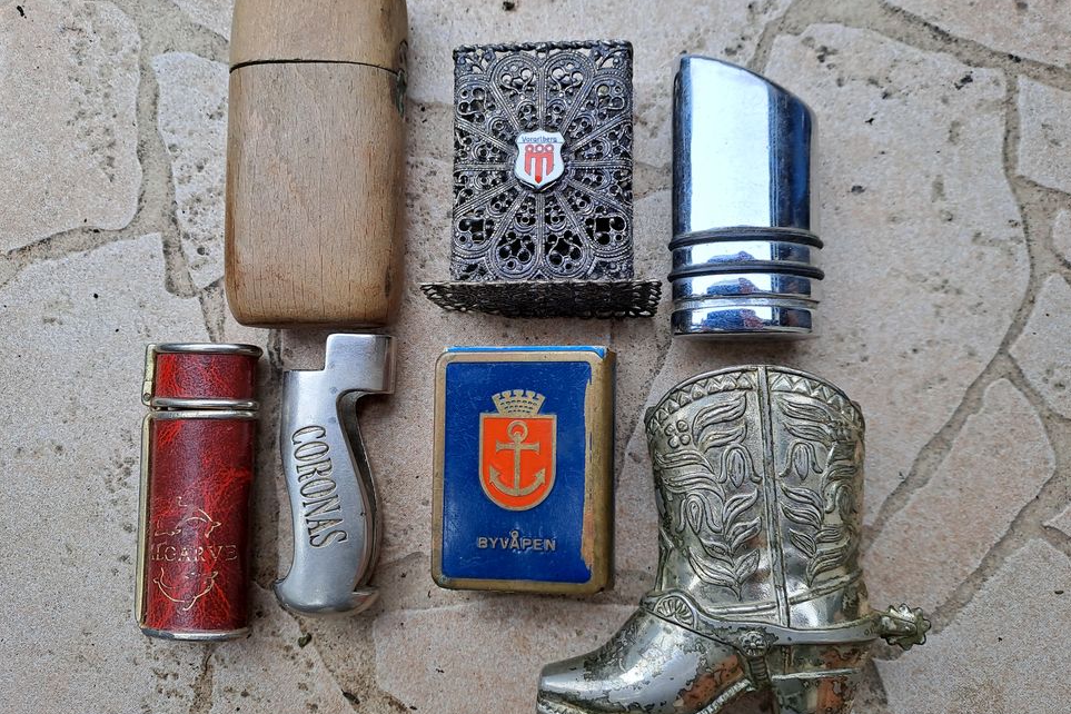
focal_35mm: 27
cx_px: 518
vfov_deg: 47.9
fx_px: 803
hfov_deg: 67.4
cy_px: 360
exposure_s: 1/251
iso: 32
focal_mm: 4.65
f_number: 1.8
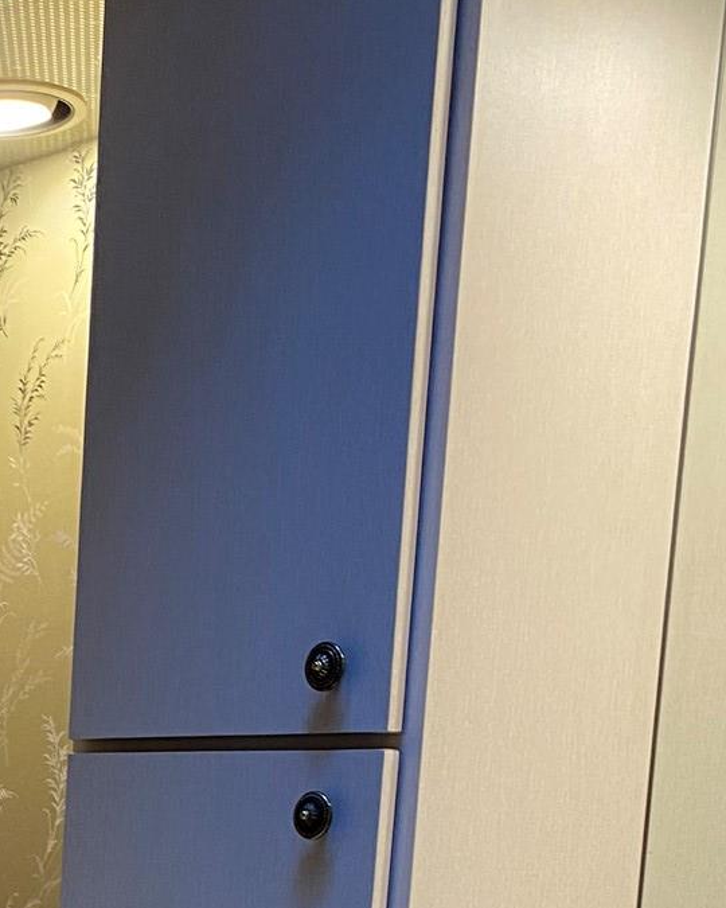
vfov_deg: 22.1
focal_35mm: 77
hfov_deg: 18.9
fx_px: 2068
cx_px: -132
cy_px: 1197
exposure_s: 1/60
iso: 80
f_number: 1.8
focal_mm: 4.25
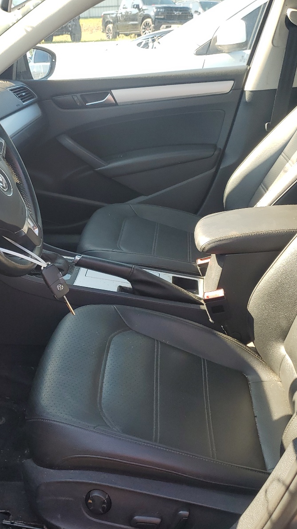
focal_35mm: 38
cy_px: 266
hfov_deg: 30.7
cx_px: 78
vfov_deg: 52.8
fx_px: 532
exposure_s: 1/270
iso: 50
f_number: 1.5
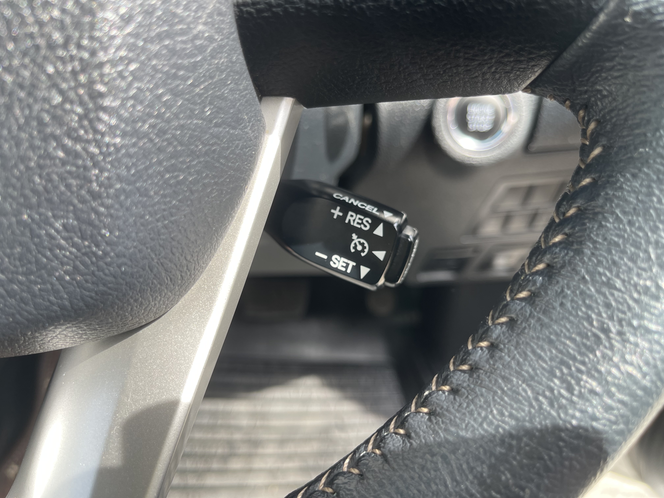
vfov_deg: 54.9
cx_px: 332
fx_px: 480
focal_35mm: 25
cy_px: 249
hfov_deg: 69.4
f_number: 1.6
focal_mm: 5.1
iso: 32
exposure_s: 1/124
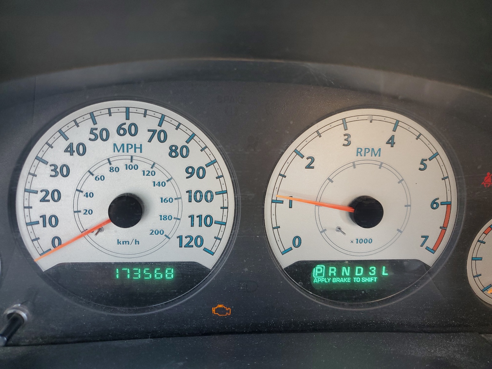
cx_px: 246
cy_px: 184
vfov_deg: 53.1
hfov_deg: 67.3
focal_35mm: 26
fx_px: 370
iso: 57
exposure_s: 1/60.2
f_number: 1.5
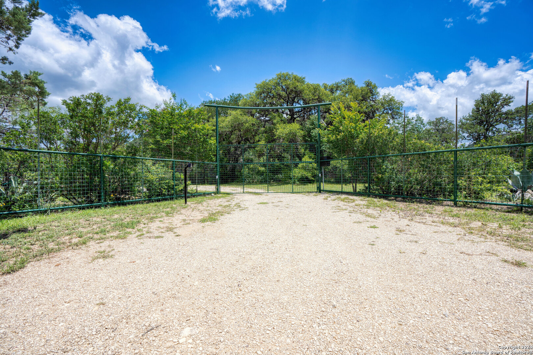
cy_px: 178
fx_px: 237
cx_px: 266
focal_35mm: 16
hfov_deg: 96.7
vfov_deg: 73.7
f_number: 7.1
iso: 100
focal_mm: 16
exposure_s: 1/1600
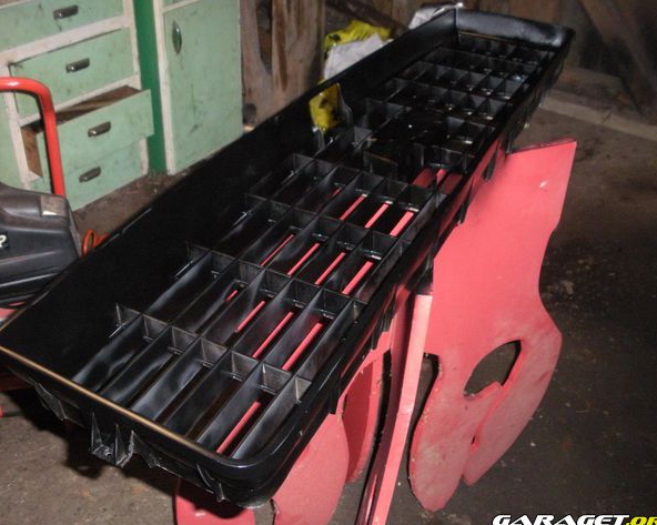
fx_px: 739
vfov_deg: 39.1
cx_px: 327
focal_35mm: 38
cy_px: 265
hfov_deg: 48.0
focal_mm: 6.3
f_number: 3.5
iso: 400
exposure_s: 1/60
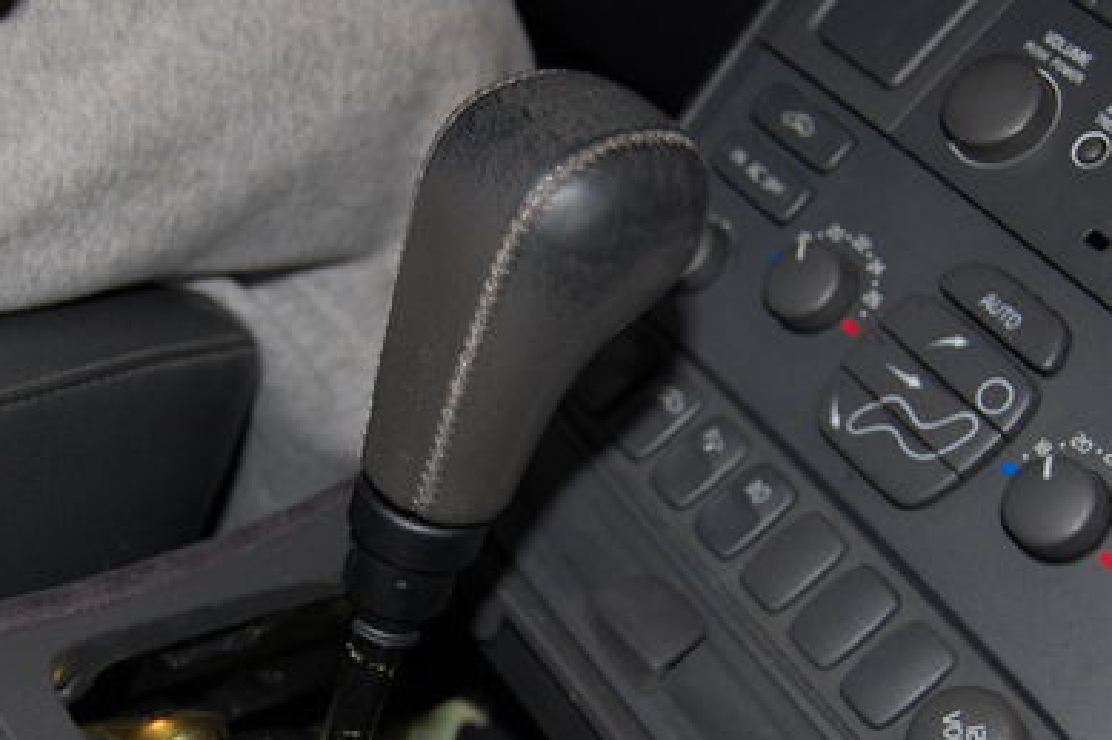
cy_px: 517
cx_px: 383
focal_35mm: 57
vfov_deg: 23.7
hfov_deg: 34.9
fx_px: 1754
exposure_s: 1/60
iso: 400
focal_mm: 23
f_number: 3.8
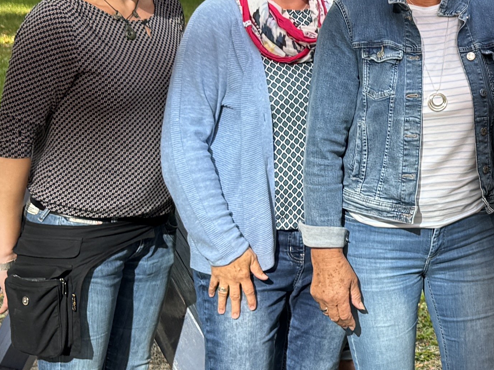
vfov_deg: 14.6
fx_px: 1427
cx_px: 705
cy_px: 14
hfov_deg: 17.9
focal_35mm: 100
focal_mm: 6.76
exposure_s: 1/470
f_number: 1.78
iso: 80
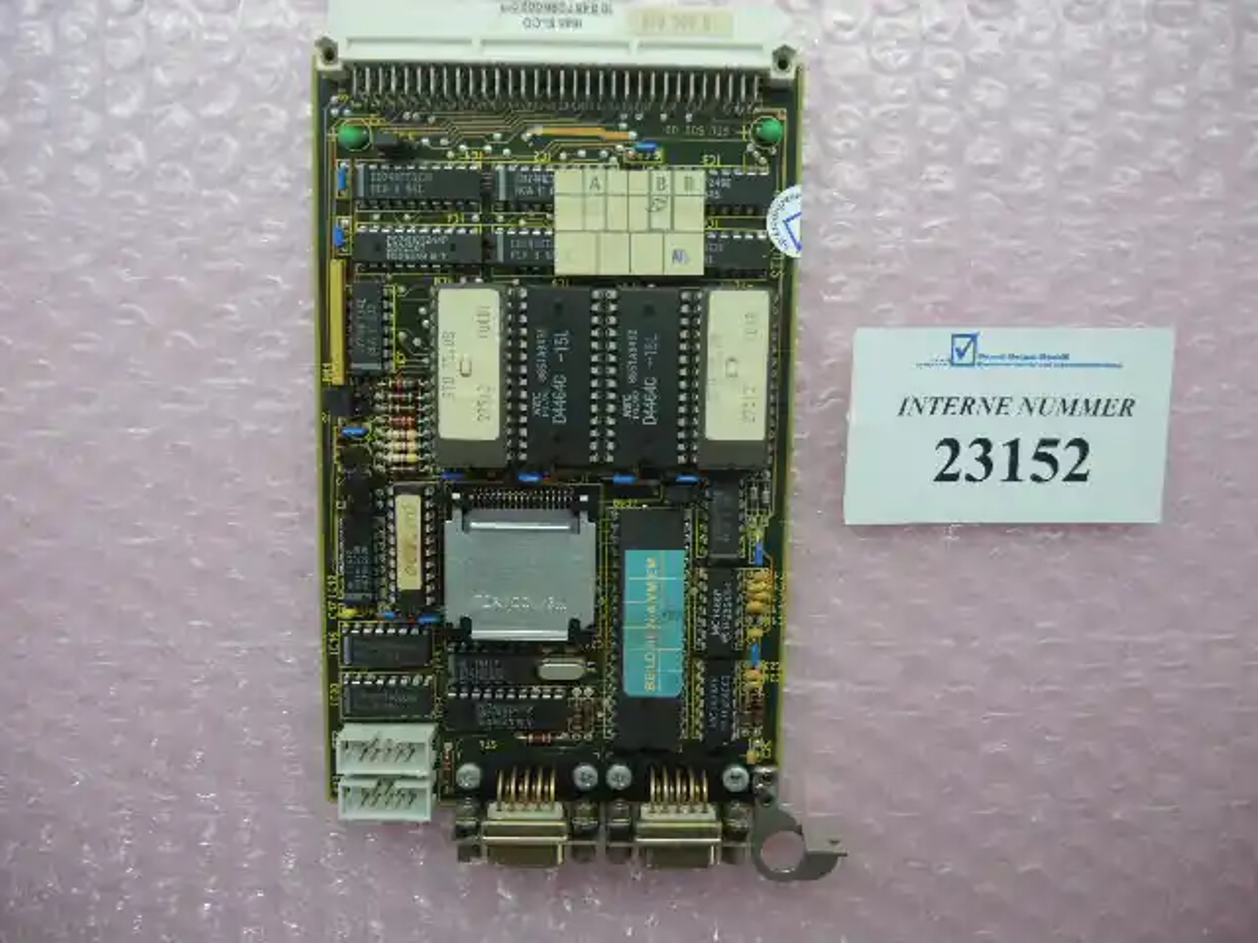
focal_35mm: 28
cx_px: 629
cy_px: 472
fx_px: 1018
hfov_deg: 63.4
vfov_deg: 49.7
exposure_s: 1/30
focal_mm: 6
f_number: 2
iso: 140
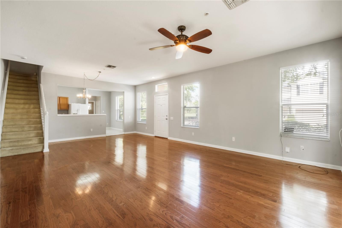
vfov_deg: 77.3
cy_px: 114
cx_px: 171
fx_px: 142
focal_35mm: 15
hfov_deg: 100.4
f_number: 22
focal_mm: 10
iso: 320
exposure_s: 1/10
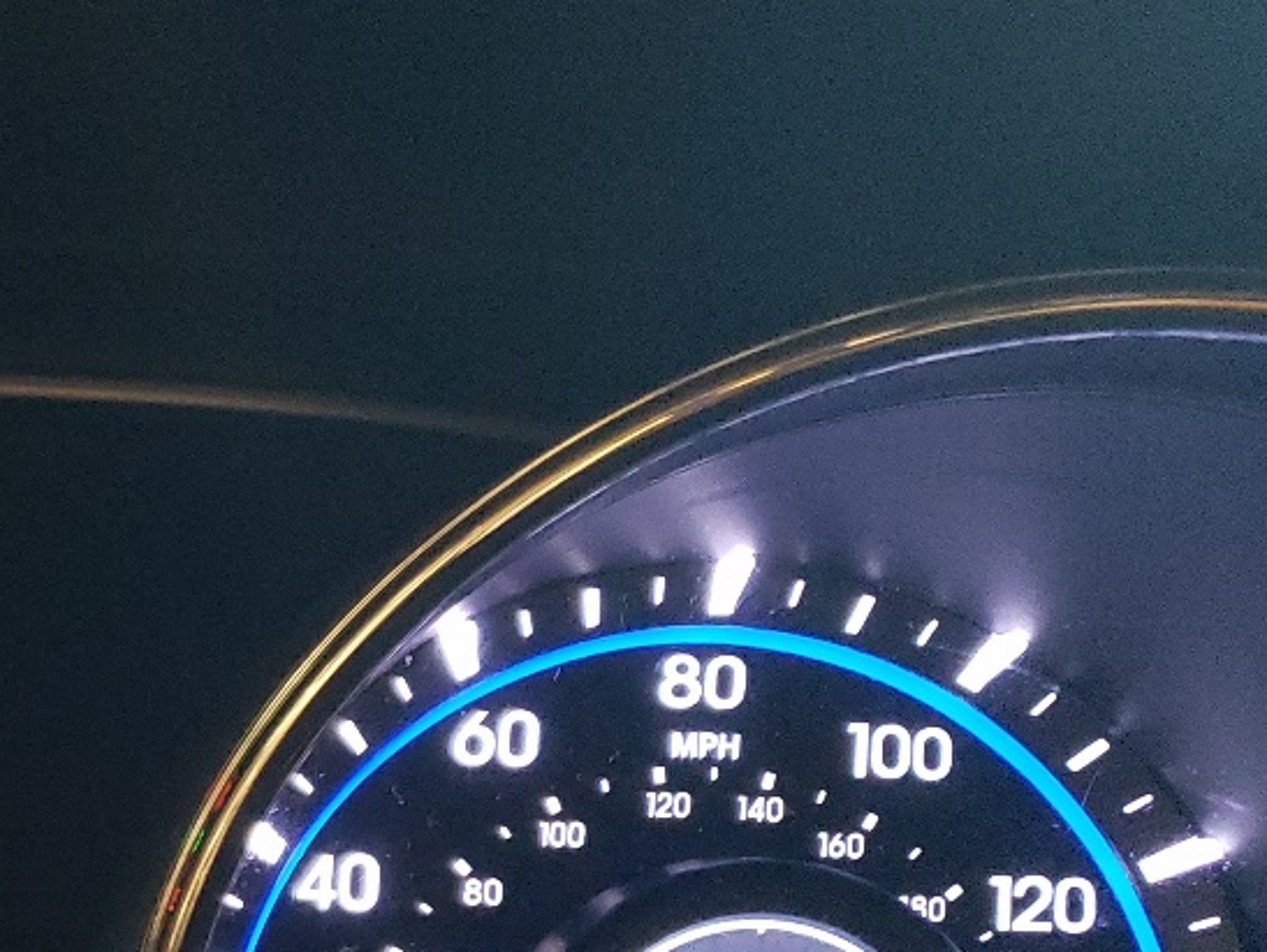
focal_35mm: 76
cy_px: 850
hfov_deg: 23.4
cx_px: -255
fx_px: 2784
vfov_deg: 19.1
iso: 466
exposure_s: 1/24
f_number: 1.5
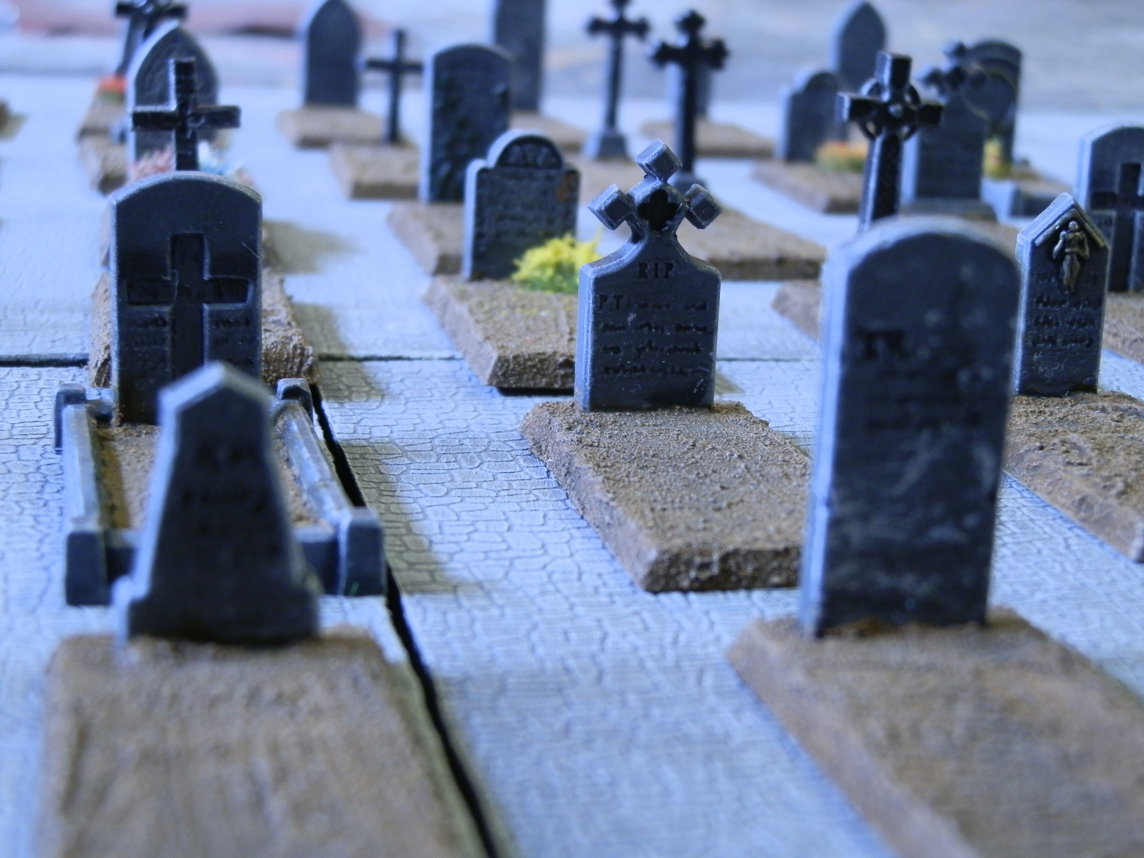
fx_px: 2016
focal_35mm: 61
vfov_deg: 24.0
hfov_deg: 31.7
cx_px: 572
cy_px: 429
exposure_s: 1/15
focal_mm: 10.99
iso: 200
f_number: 3.7
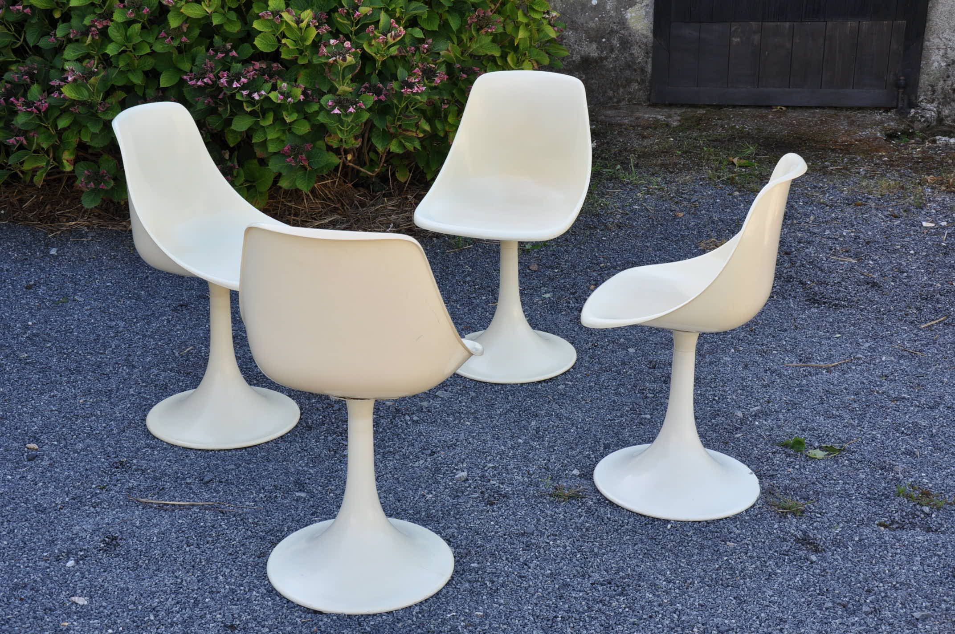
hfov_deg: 37.9
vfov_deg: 25.7
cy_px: 317
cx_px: 478
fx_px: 1391
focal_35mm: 52
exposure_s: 1/90
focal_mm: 35
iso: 250
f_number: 9.5
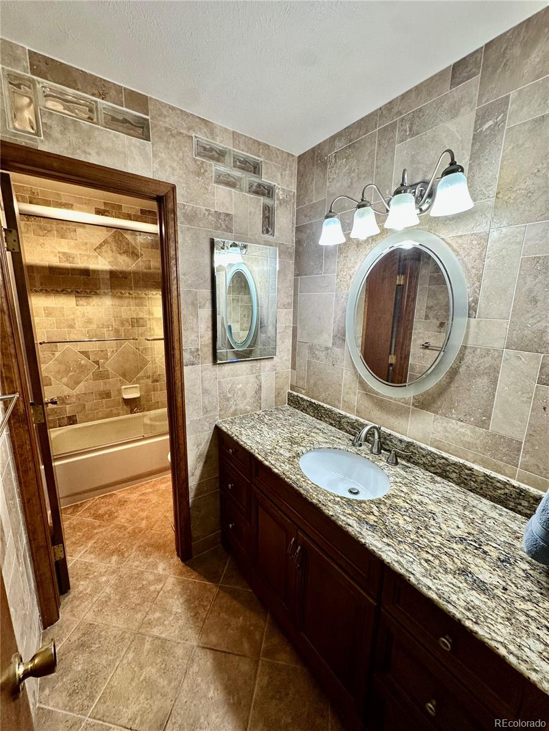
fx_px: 296
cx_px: 274
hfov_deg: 85.7
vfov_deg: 102.1
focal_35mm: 14
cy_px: 366
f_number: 2.2
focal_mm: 2.22
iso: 160
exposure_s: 1/120
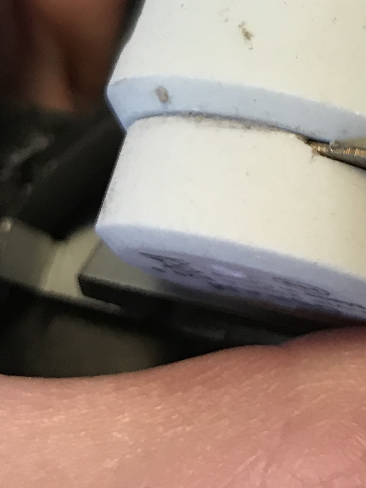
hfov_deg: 15.8
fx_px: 1241
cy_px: -98
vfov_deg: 20.8
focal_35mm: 88
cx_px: 496
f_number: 1.8
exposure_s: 1/17
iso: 50
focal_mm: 3.99
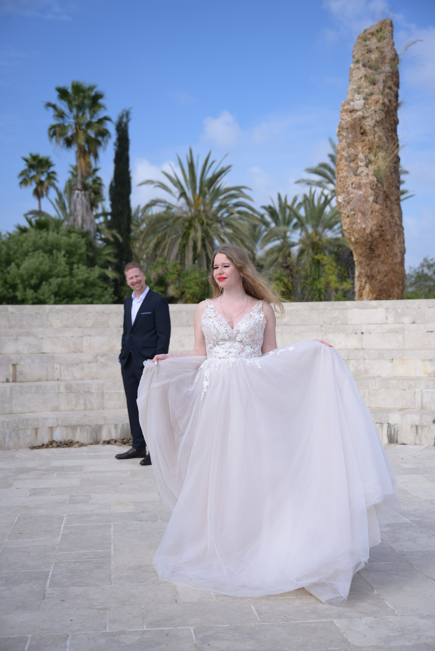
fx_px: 797
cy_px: 326
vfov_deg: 44.5
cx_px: 218
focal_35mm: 44
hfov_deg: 30.5
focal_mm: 44
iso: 125
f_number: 3.5
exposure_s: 1/2000
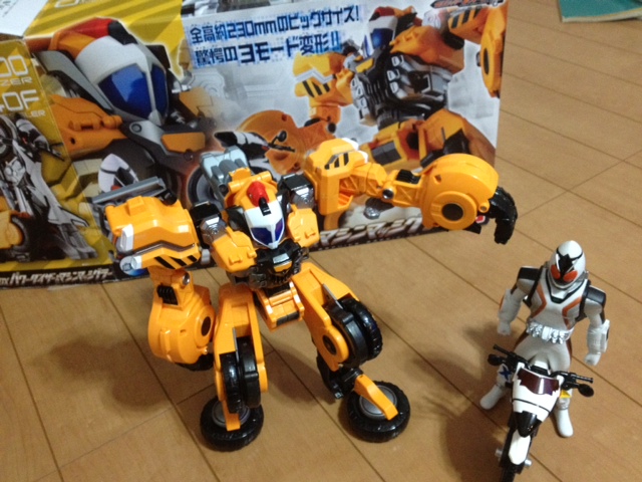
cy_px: 241
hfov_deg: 52.6
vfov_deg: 40.7
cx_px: 321
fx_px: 649
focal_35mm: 35
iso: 400
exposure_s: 1/17
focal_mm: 4.28
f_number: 2.4
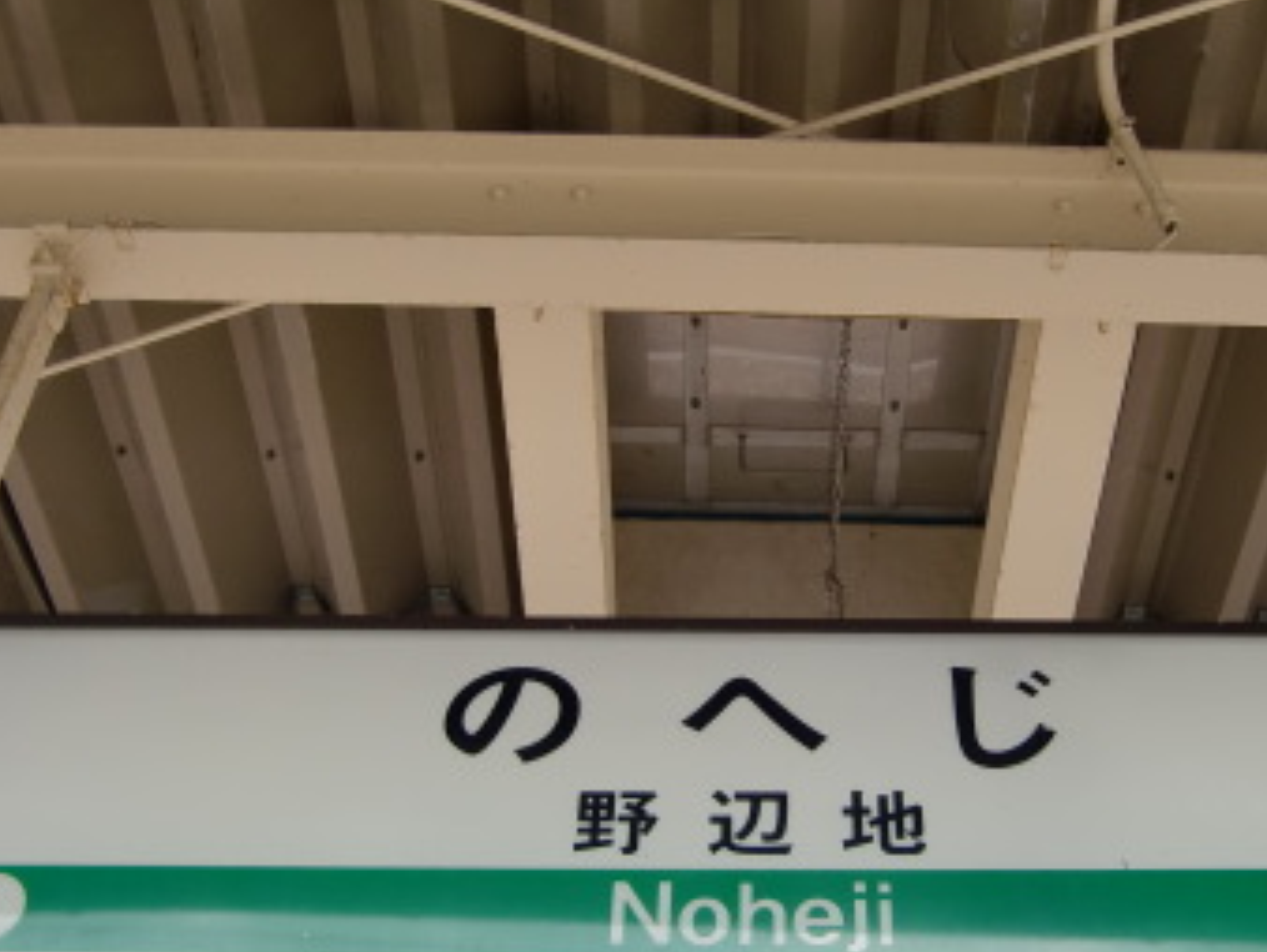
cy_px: 570
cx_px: 750
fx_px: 1941
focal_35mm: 53
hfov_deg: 36.0
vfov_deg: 27.5
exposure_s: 1/320
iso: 64
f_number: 2.6
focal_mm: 4.9
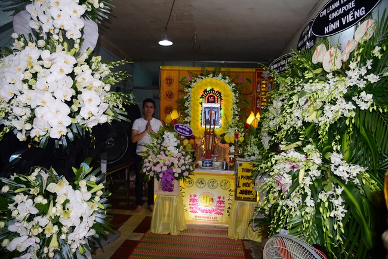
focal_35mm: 24
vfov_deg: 53.2
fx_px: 259
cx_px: 194
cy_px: 130
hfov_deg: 73.7
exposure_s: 1/60
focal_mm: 24
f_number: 4
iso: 320
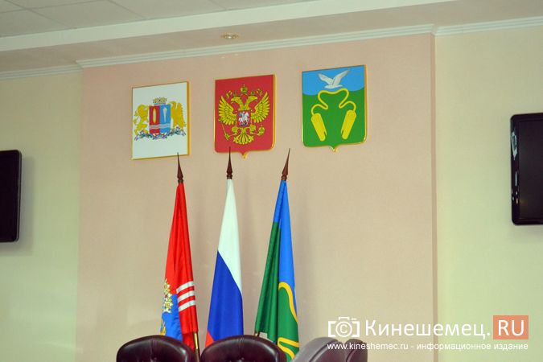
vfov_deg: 16.6
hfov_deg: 24.6
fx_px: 1244
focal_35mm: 82
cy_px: 181
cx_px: 272
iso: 2800
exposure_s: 1/60
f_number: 5.6
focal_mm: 55
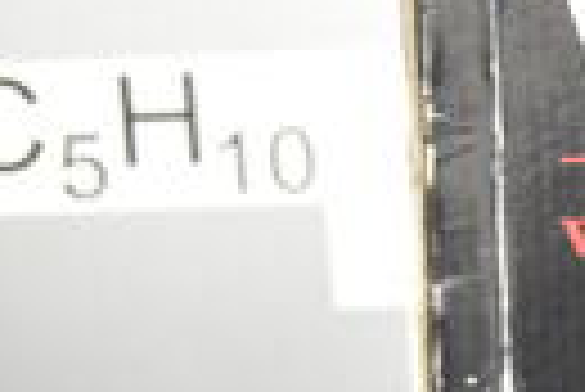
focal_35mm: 148
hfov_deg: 11.6
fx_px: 2413
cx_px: 1359
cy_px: 284
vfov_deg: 9.3
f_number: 4.5
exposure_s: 1/80
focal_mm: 21
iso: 6400
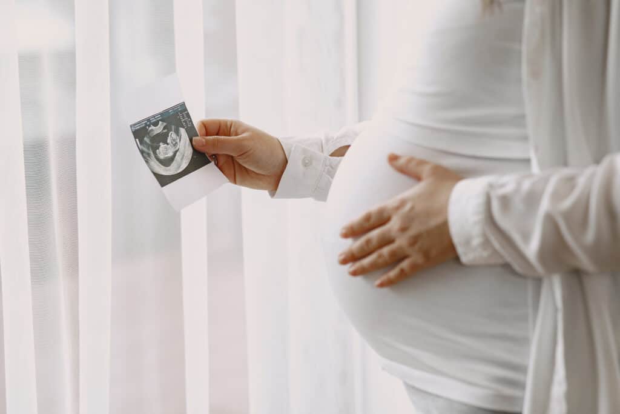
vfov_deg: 16.1
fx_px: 1464
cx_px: 310
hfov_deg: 23.9
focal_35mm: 85
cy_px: 207
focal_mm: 85
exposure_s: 1/320
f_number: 2.8
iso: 320
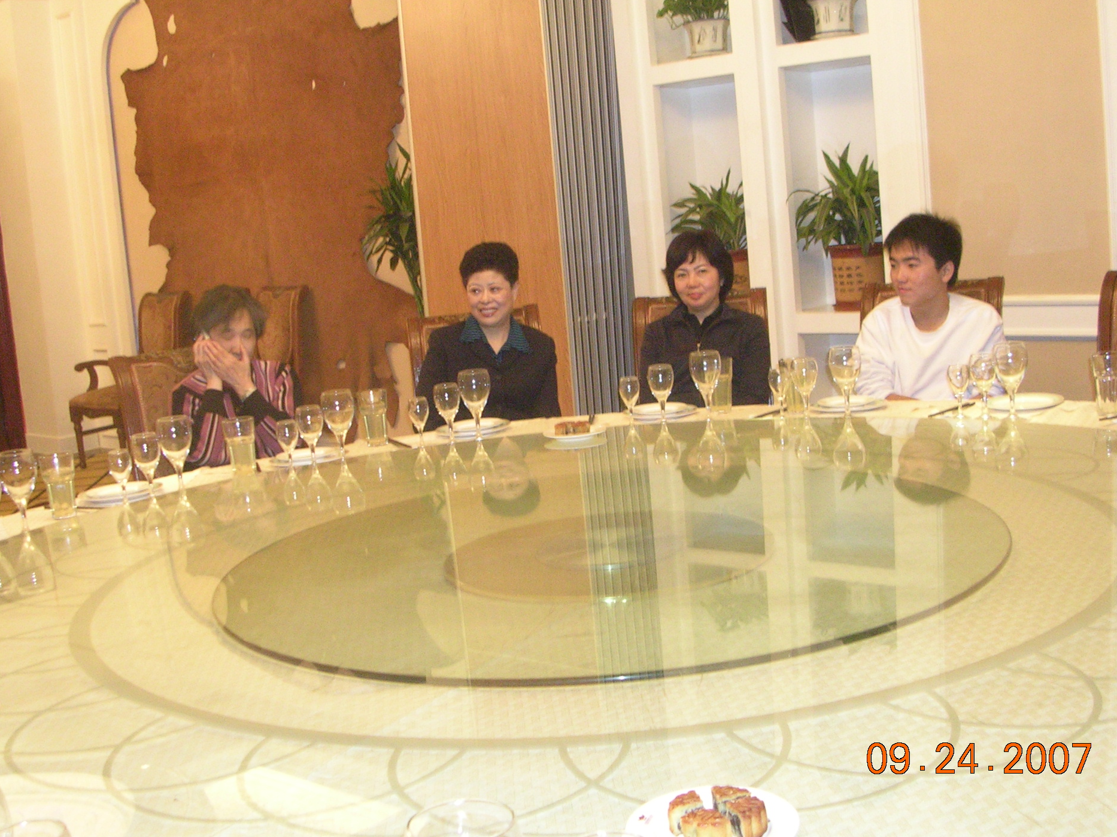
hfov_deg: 42.1
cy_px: 395
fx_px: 1452
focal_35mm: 45
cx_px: 564
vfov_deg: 32.2
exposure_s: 1/26.5
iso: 200
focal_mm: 6.2
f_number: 2.9
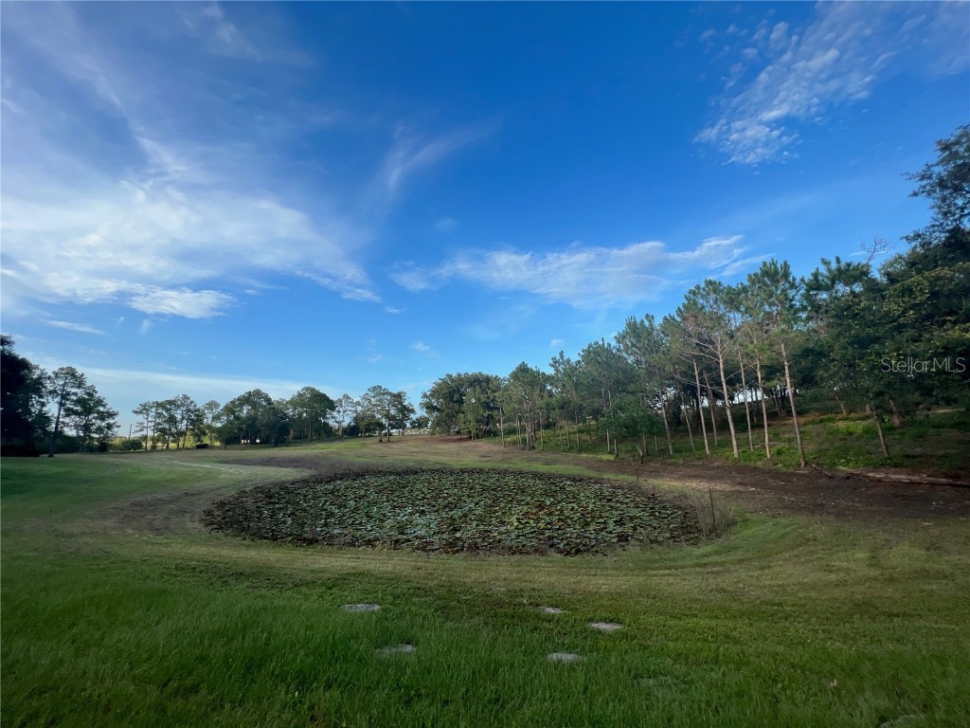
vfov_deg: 89.9
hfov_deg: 106.2
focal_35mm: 13
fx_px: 364
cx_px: 485
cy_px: 364
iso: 32
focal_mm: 1.57
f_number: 1.8
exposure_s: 1/677
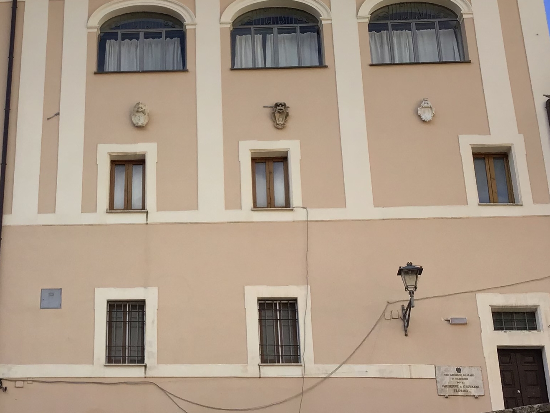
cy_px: 200
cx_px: 102
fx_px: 1049
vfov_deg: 22.2
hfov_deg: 28.7
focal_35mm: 66
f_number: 2.4
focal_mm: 3.3
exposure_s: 1/679
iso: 25
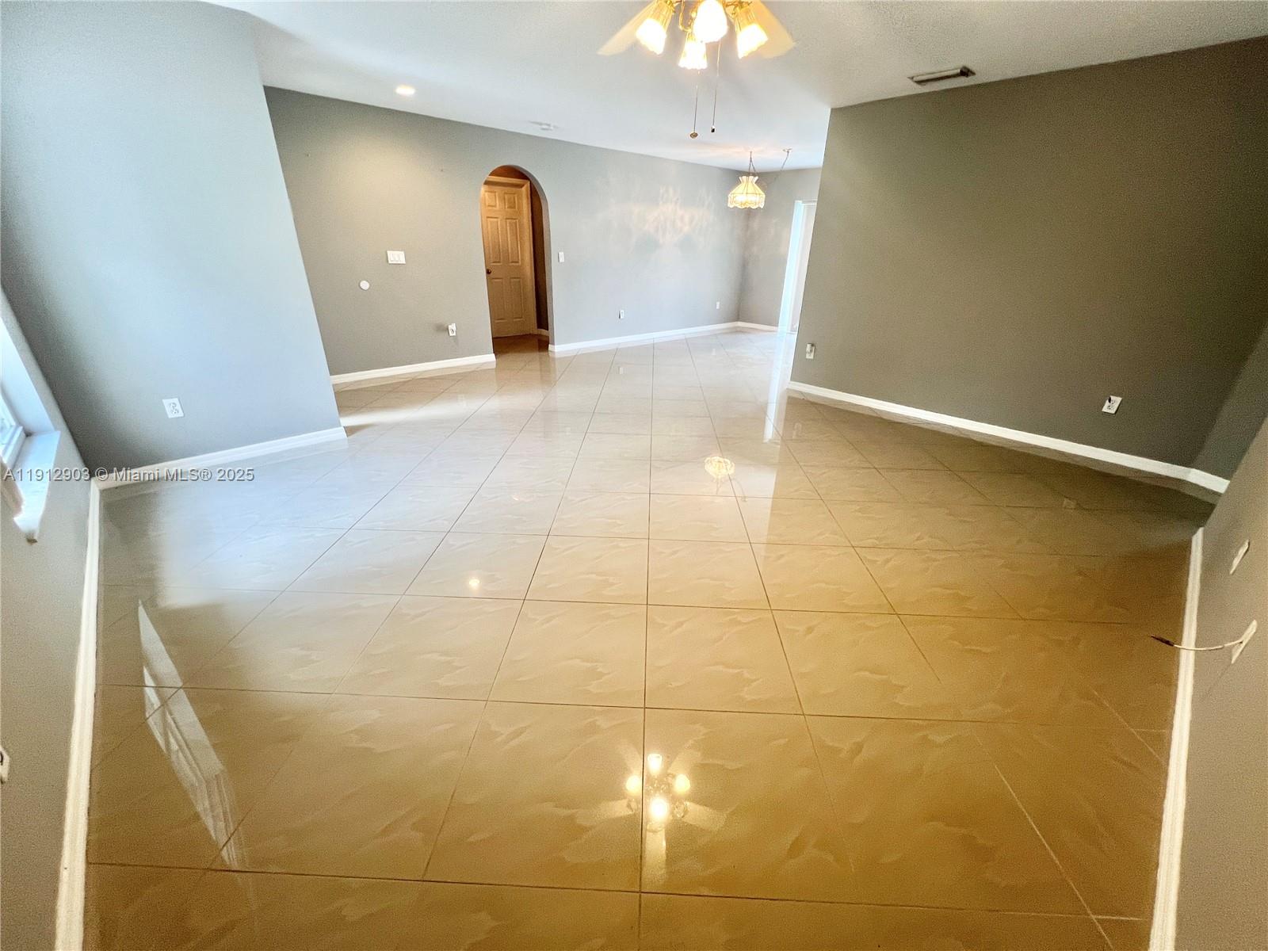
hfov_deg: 106.2
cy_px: 476
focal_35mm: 13
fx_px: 476
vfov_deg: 89.9
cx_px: 634
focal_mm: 1.57
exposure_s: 1/60
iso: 125
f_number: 1.8
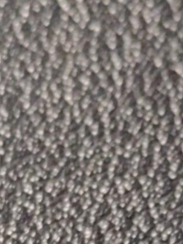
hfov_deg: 5.8
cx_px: 224
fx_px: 1797
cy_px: 513
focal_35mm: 255
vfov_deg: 7.4
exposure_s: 1/61.8
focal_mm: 5.75
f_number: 2
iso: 100
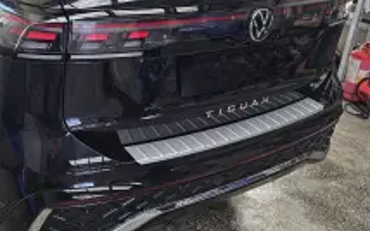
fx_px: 414
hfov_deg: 45.7
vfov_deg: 30.4
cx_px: 73
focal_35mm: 41
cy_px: 40
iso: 640
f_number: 1.7
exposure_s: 1/100
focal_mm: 6.3
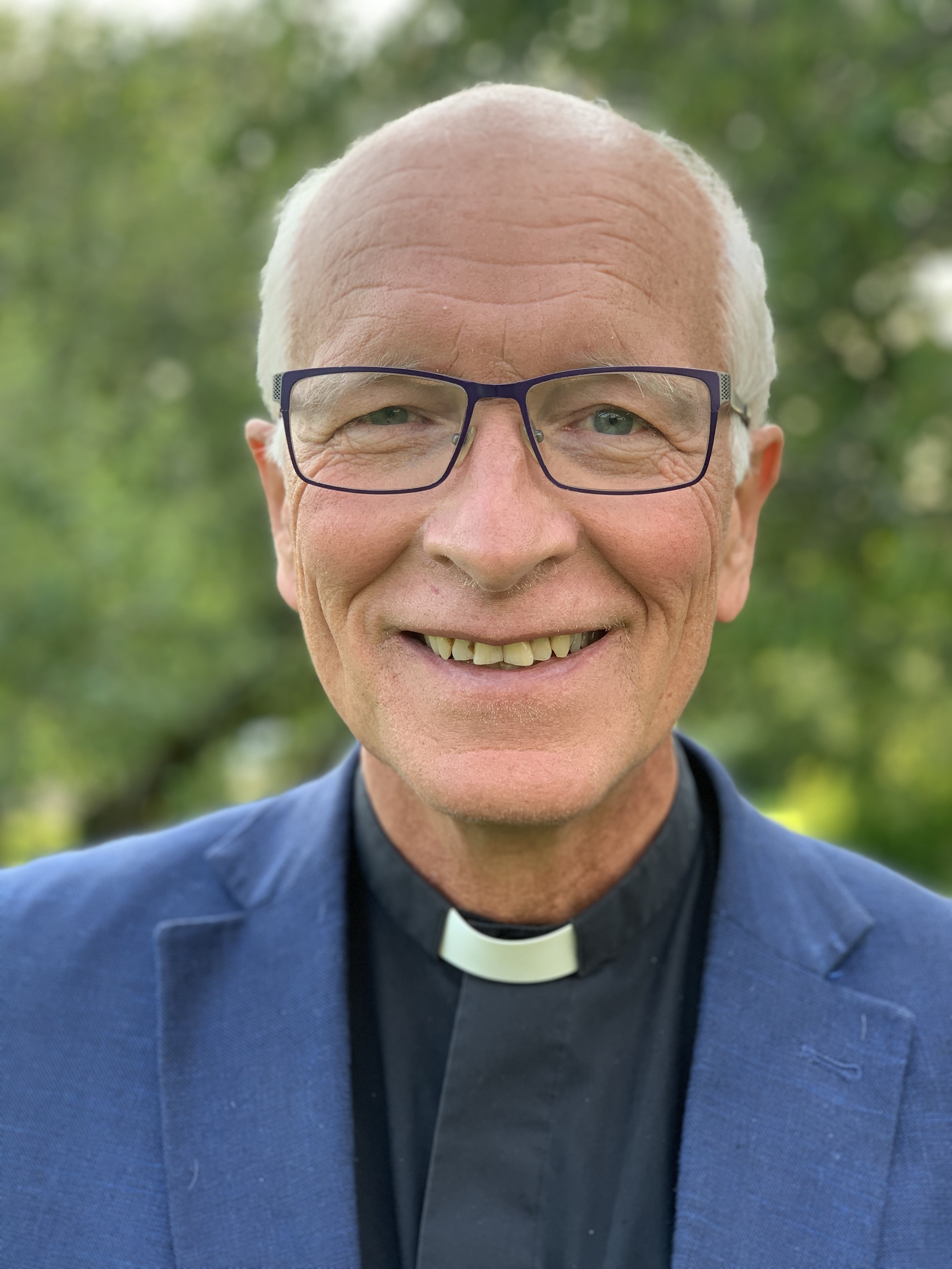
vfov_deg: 36.8
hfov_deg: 28.0
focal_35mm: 52
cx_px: 476
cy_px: 634
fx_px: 1907
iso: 32
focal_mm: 6
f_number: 2.4
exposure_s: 1/122
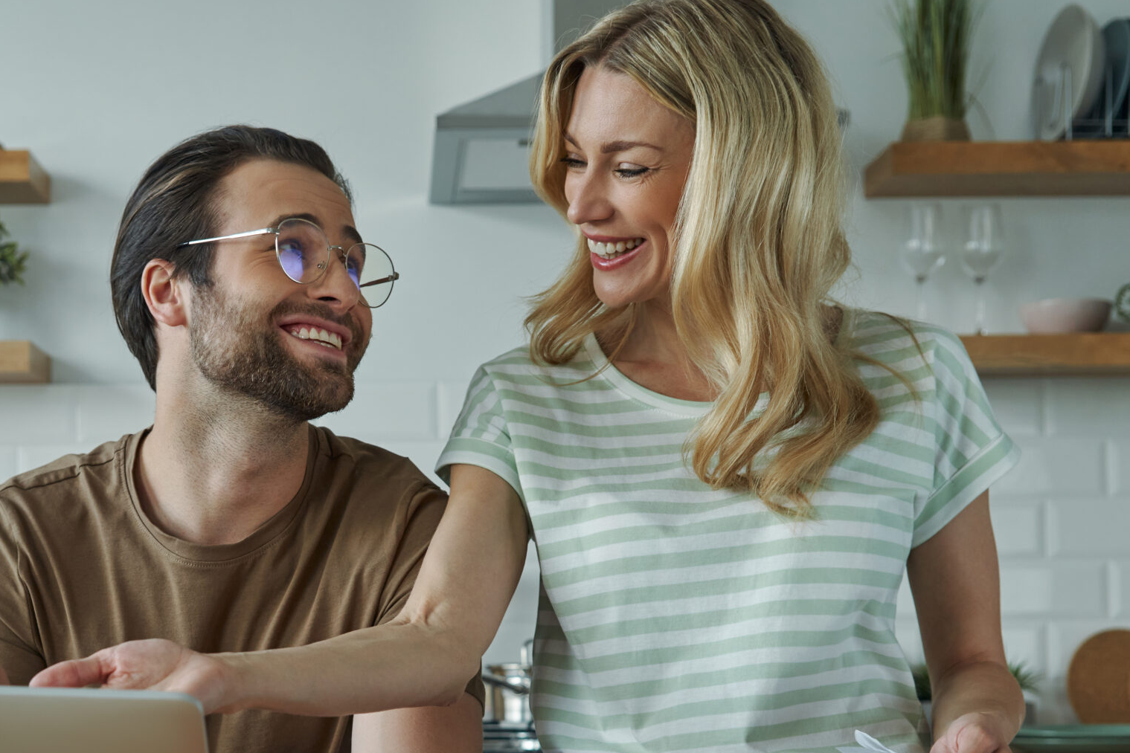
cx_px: 367
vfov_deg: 22.7
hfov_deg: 33.6
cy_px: 590
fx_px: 1852
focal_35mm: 59
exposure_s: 1/160
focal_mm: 35
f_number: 4
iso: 400
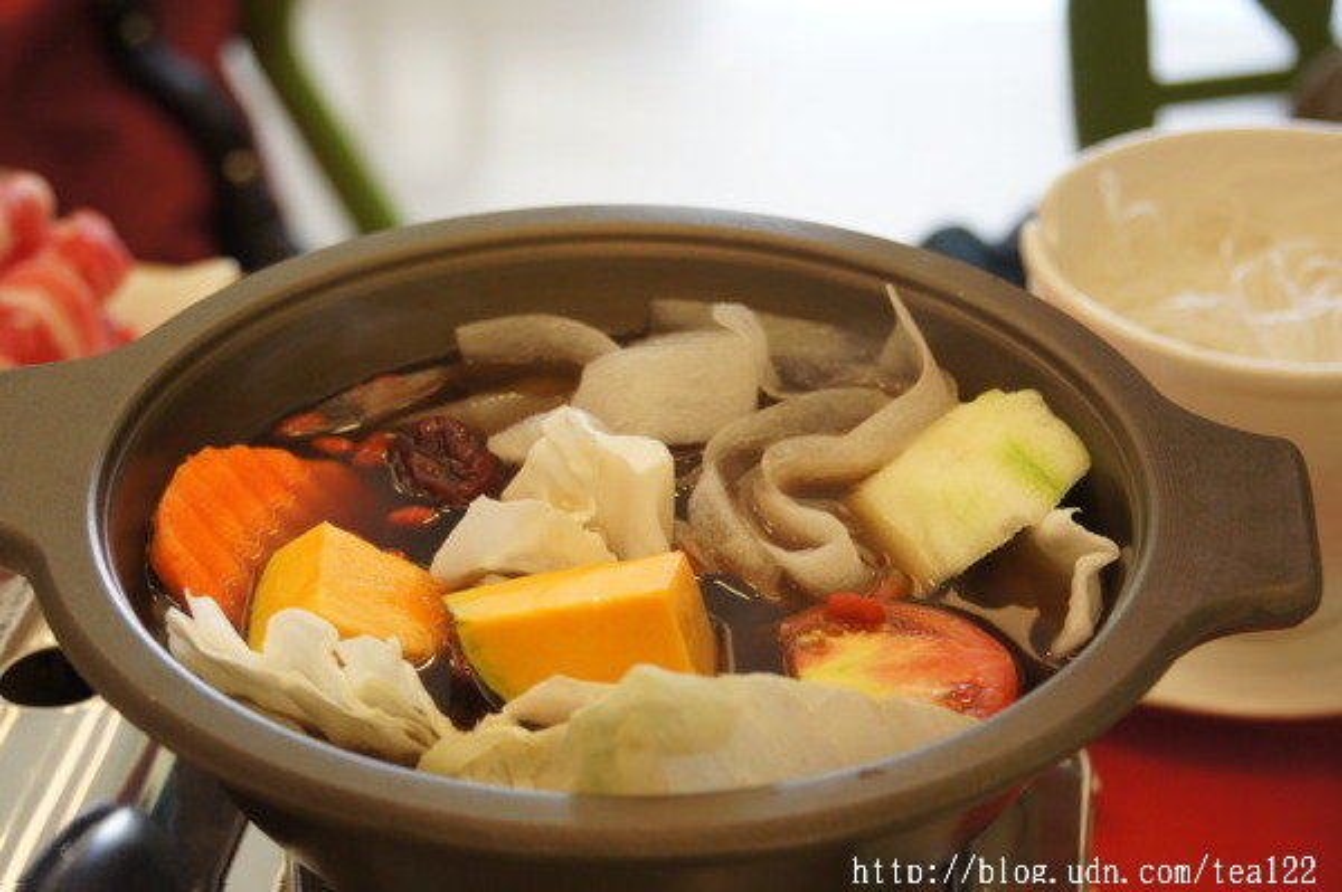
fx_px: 3296
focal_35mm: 88
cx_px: 671
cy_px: 446
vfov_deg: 15.4
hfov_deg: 23.0
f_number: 5.6
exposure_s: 1/100
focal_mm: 59
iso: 1000
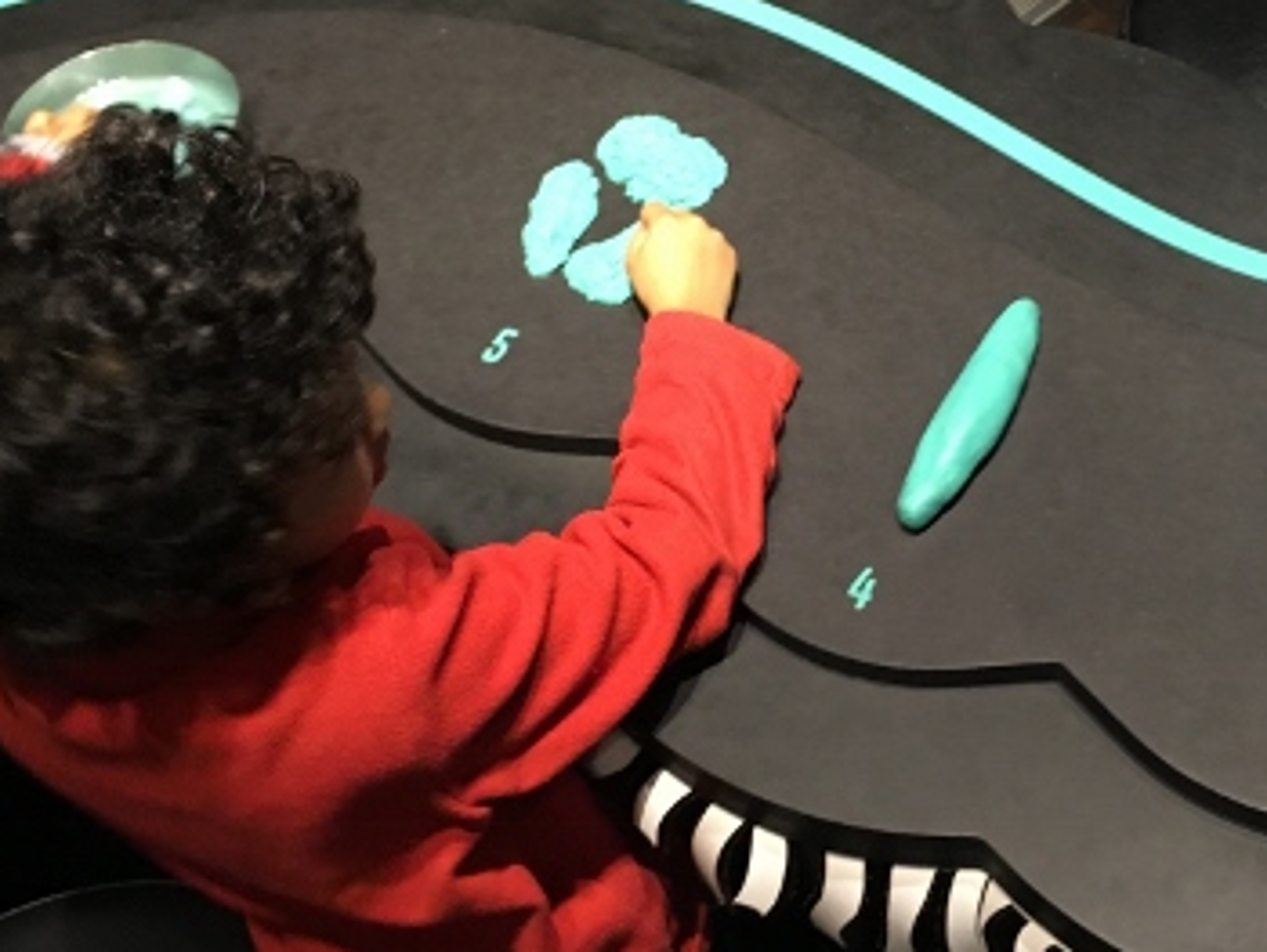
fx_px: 1941
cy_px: 376
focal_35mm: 53
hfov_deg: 35.4
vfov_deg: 27.5
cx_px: 930
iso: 200
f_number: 2.2
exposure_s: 1/20
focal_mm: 4.15
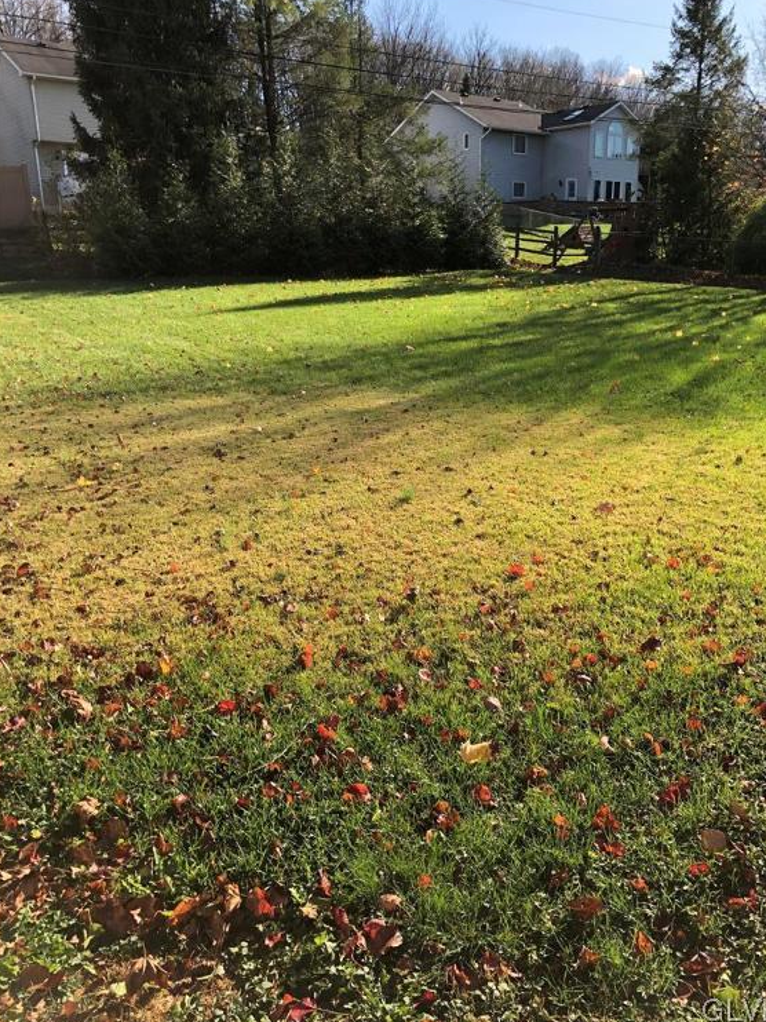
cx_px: 393
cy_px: 512
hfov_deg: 48.2
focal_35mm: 29
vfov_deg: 61.7
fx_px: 856
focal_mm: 4
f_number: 1.8
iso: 20
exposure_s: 1/727
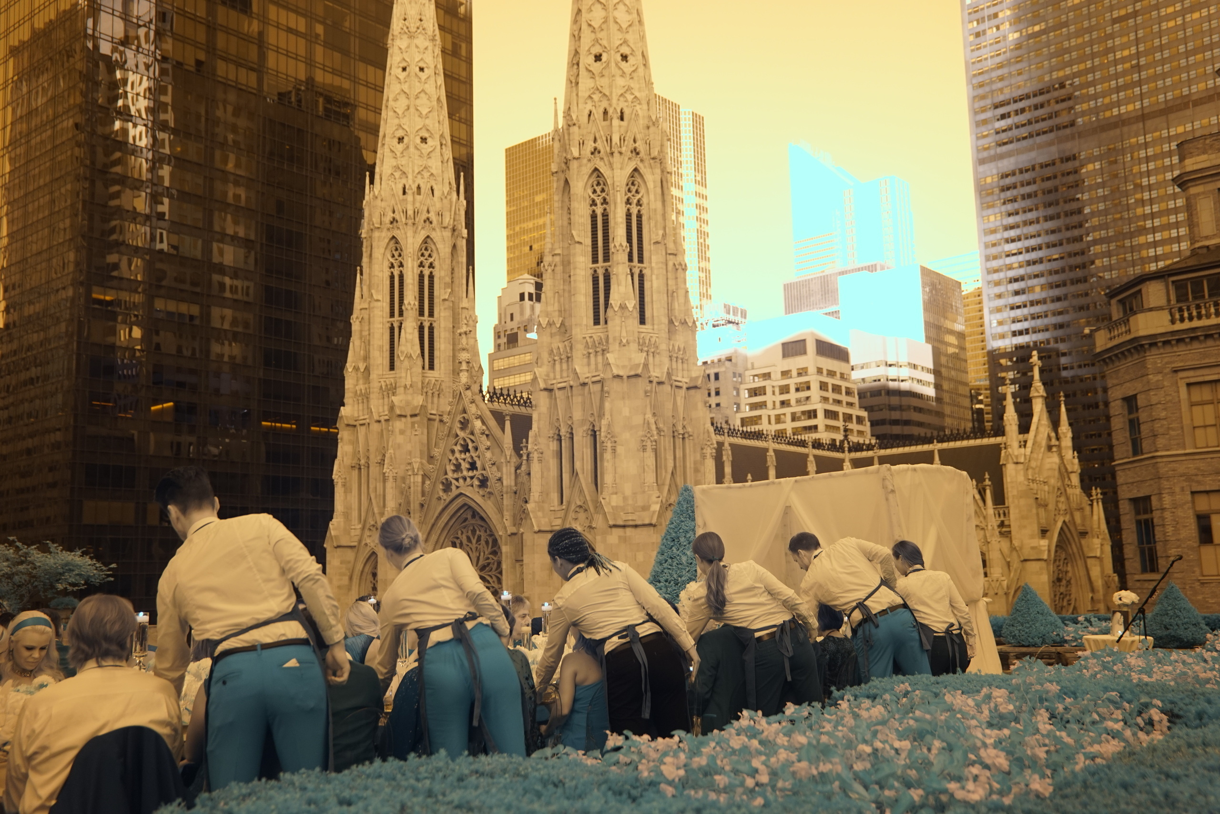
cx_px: 610
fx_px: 1152
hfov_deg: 55.8
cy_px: 407
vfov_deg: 38.9
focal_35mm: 34
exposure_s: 1/320
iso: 500
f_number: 2.8
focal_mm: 34
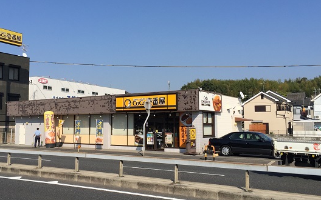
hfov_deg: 51.4
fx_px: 332
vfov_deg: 33.6
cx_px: 136
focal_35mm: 38
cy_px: 103
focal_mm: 4.15
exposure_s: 1/2825
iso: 32
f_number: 2.2
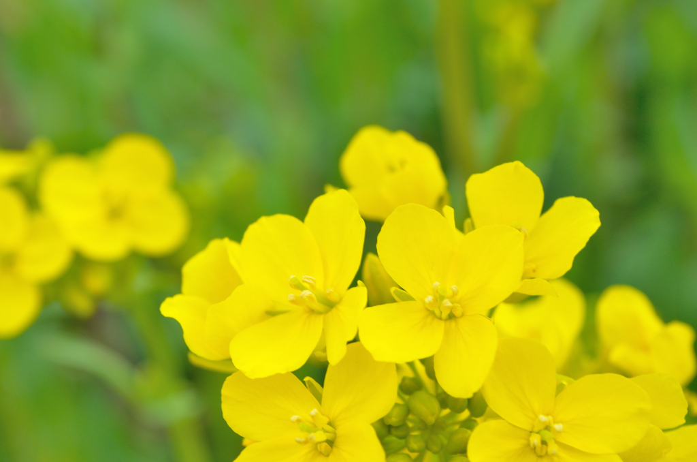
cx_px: 348
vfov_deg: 21.5
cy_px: 231
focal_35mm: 63
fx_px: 1217
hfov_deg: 32.0
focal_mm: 42
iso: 320
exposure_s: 1/125
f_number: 9
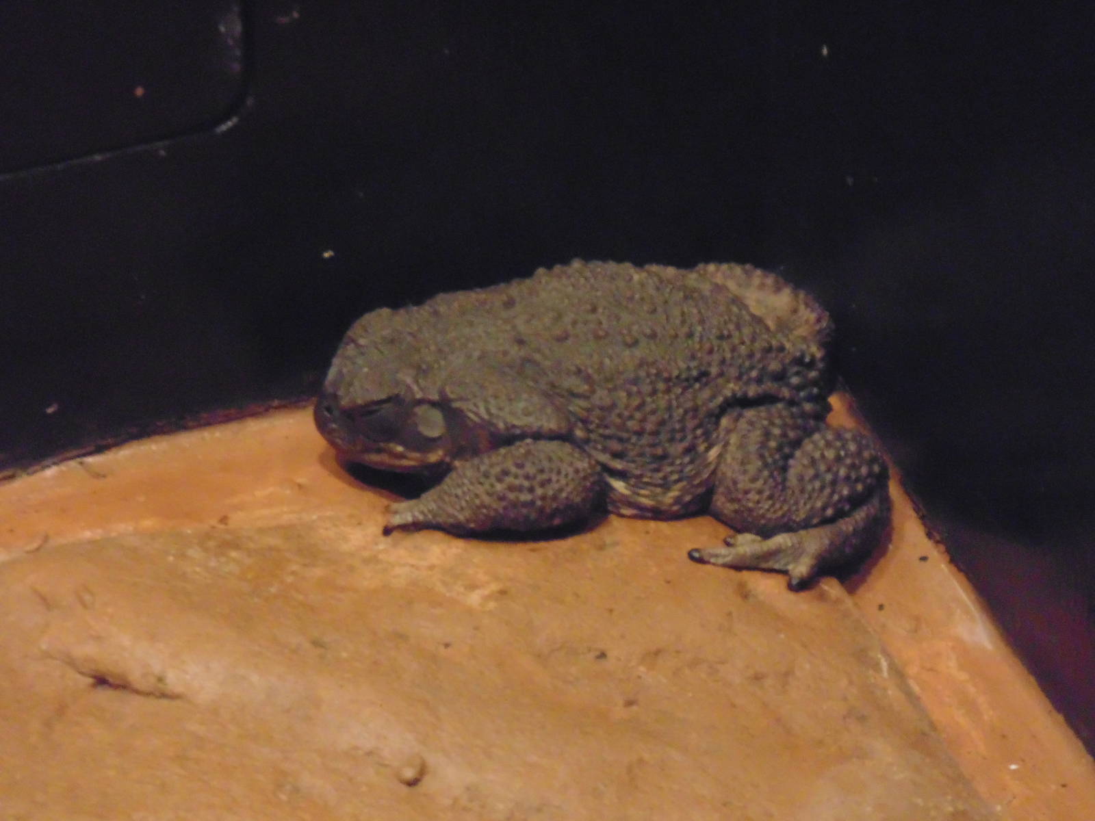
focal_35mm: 190
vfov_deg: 7.8
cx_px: 548
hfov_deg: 10.4
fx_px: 6010
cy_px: 410
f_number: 5.4
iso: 800
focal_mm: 34.2
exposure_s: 1/10
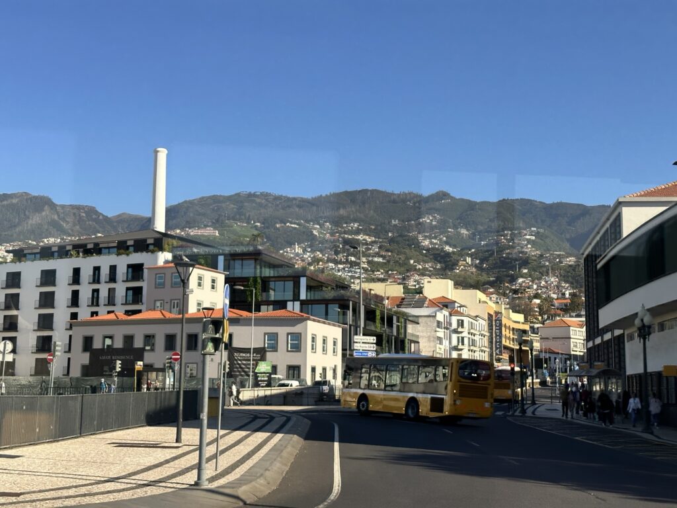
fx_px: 939
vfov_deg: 30.3
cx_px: 338
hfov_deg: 39.7
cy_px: 254
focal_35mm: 48
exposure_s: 1/2252
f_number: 1.78
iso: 64
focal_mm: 6.86
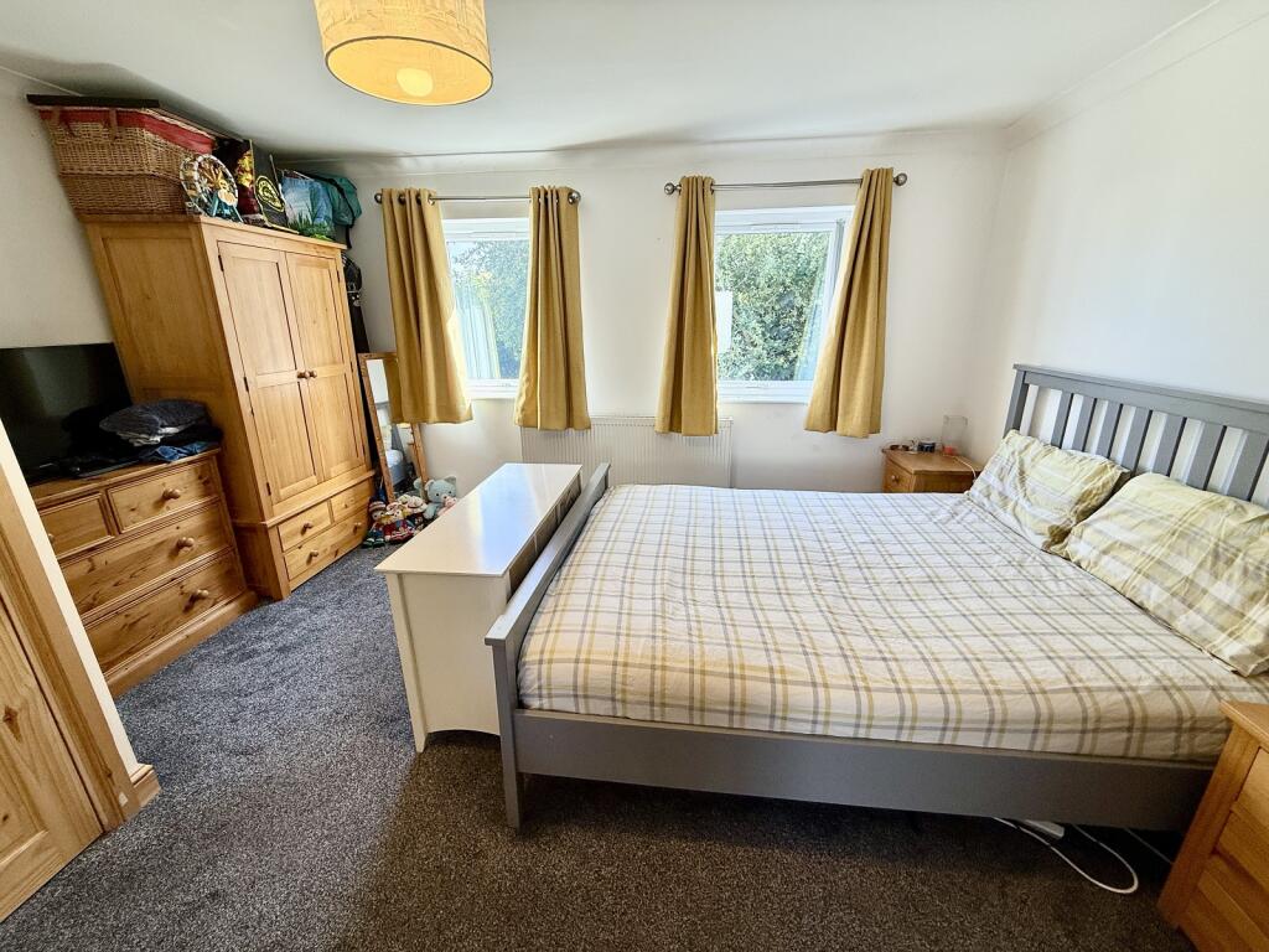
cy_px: 476
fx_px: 513
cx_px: 634
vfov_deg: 85.7
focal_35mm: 14
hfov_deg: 102.1
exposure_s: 1/100
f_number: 2.2
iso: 80
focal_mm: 2.22
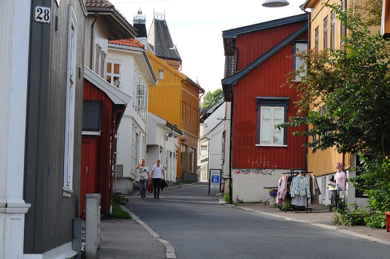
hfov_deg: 16.7
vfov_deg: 11.1
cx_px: 195
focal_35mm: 123
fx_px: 1330
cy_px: 130
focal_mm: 82
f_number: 11
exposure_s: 1/200
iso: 400
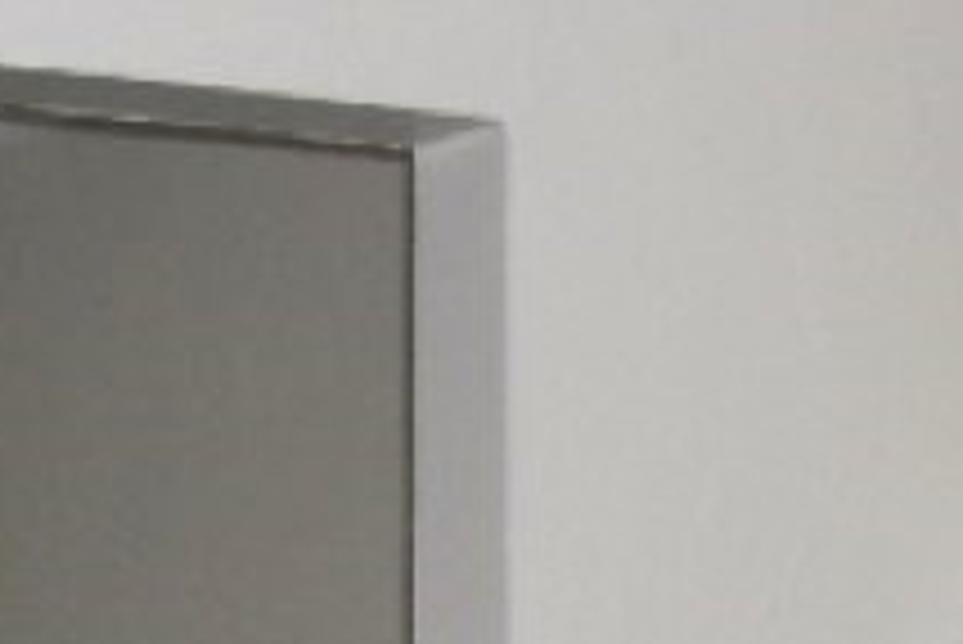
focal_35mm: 189
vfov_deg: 6.9
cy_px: 1540
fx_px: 5059
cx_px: 1192
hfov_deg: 10.7
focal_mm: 7.9
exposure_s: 1/60
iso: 200
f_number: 2.8
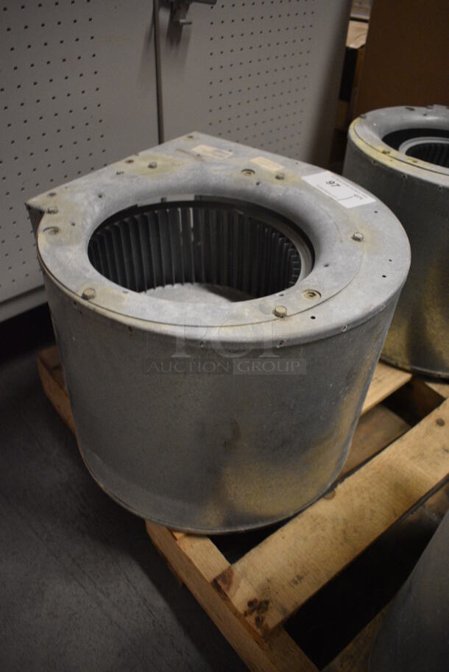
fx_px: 504
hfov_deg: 48.0
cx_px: 224
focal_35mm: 27
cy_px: 336
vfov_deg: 67.3
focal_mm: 18
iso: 2800
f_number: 3.5
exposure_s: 1/125
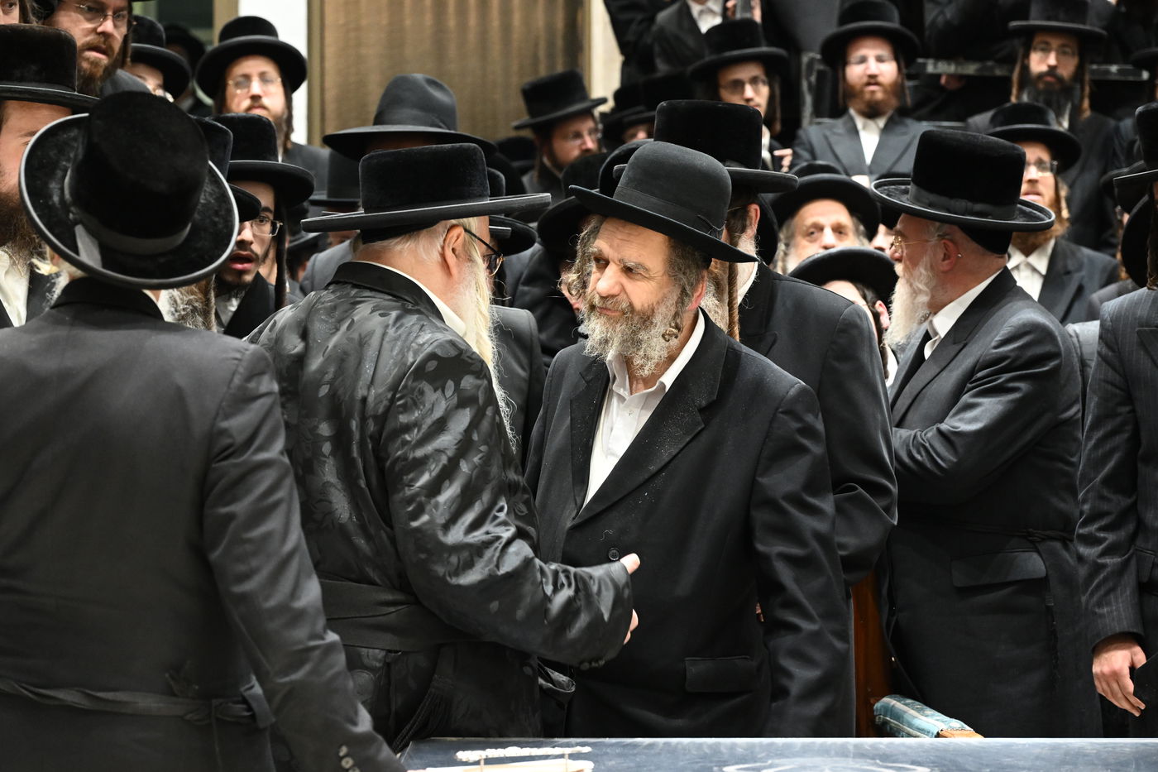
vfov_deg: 13.3
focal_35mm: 103
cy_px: 386
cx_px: 579
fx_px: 3313
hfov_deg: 19.8
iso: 5000
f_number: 5.6
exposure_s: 1/80
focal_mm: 103
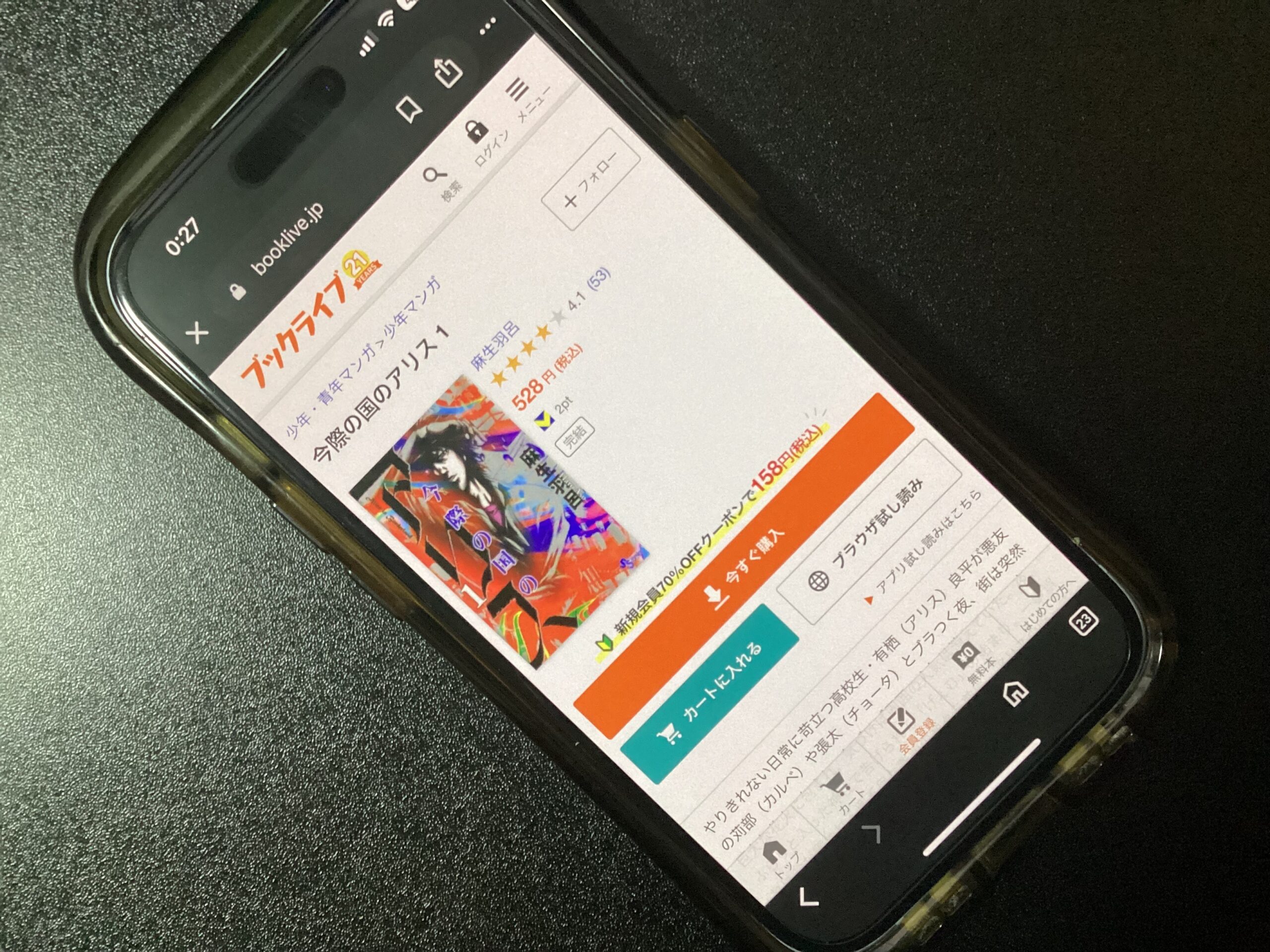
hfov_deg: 58.4
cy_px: 476
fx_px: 1137
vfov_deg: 45.4
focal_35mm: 31
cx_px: 635
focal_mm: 3.3
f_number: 2.4
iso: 320
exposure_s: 1/40
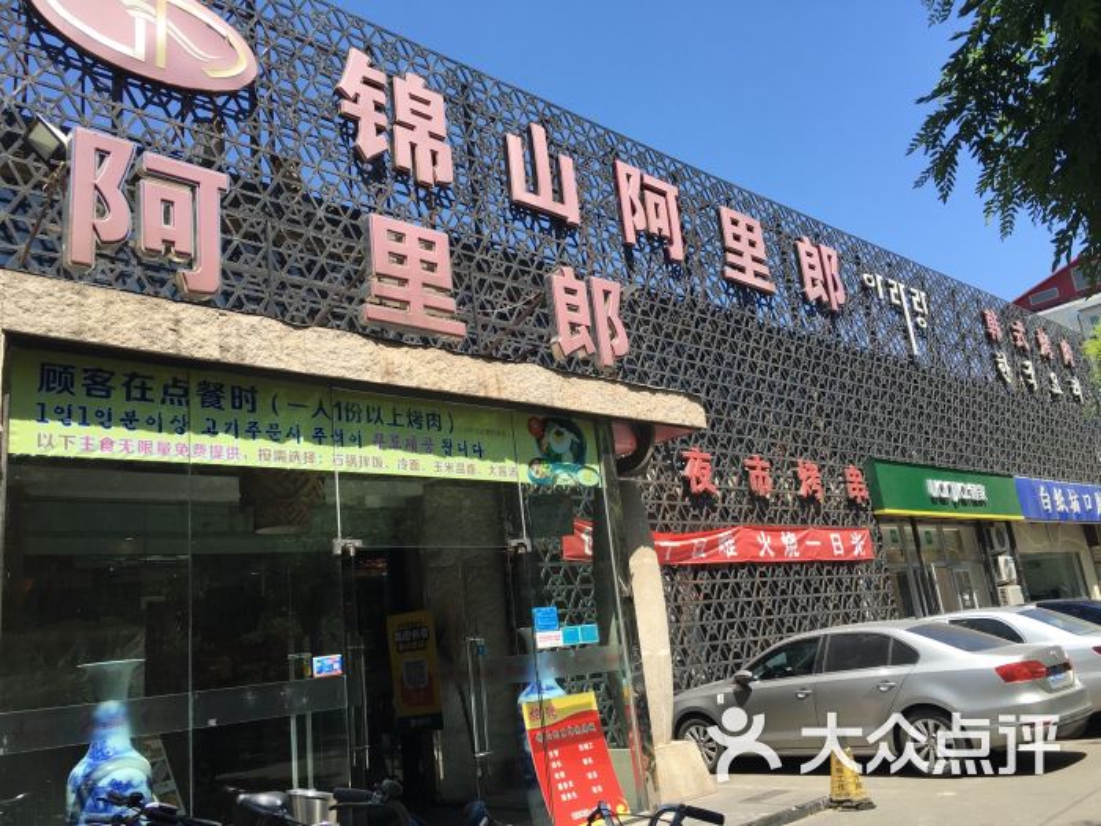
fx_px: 922
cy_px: 413
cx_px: 550
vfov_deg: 48.2
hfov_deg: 61.7
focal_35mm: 29
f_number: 2.2
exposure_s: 1/712
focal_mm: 4.15
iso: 25
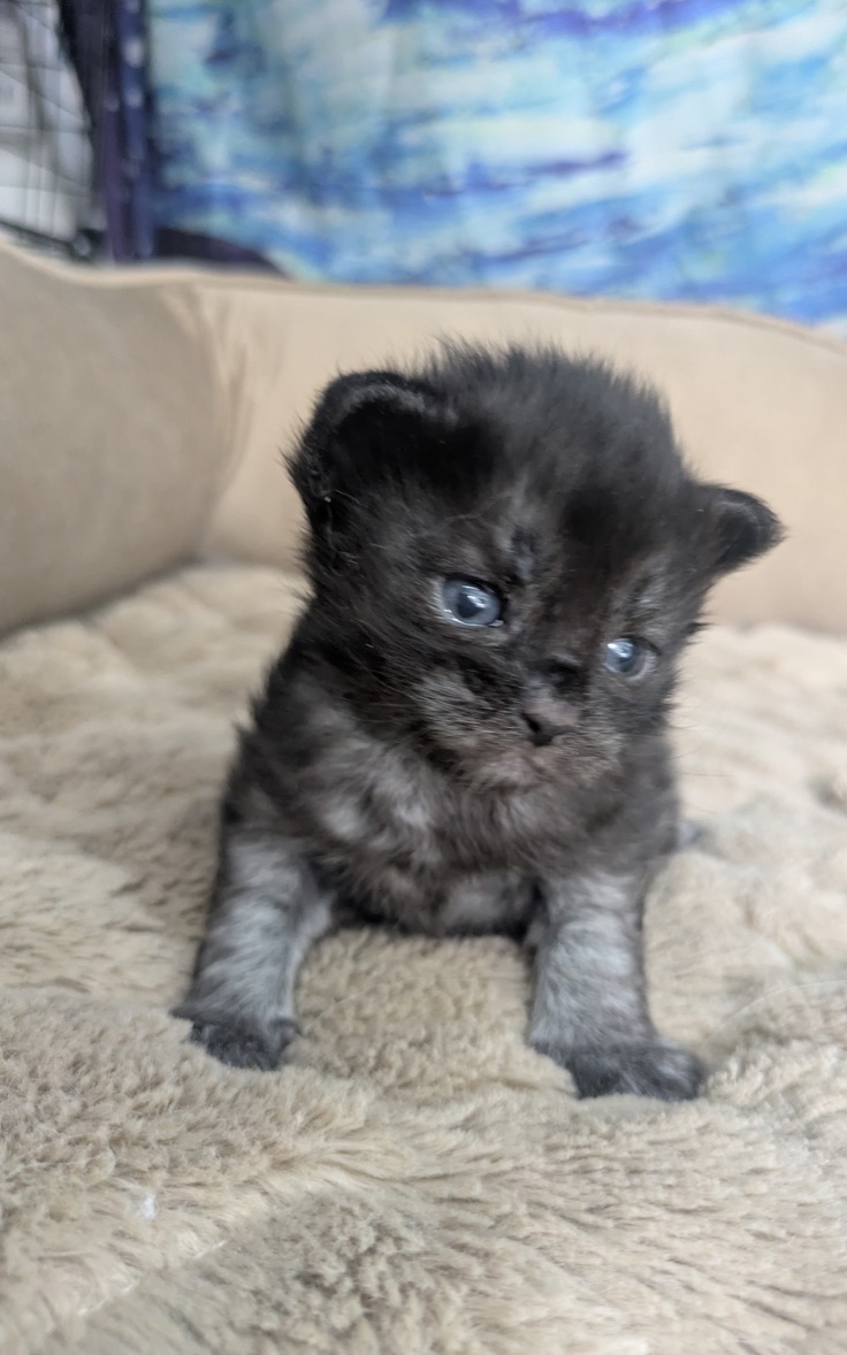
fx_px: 997
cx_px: 491
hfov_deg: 45.9
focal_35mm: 27
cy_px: 682
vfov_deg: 68.4
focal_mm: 5.43
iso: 779
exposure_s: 1/60
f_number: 1.89
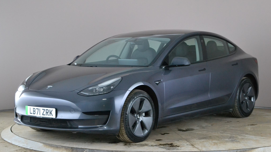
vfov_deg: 15.3
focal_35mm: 79
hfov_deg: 26.8
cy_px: 75
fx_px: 568
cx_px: 135
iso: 2800
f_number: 11
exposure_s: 1/30
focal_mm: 50
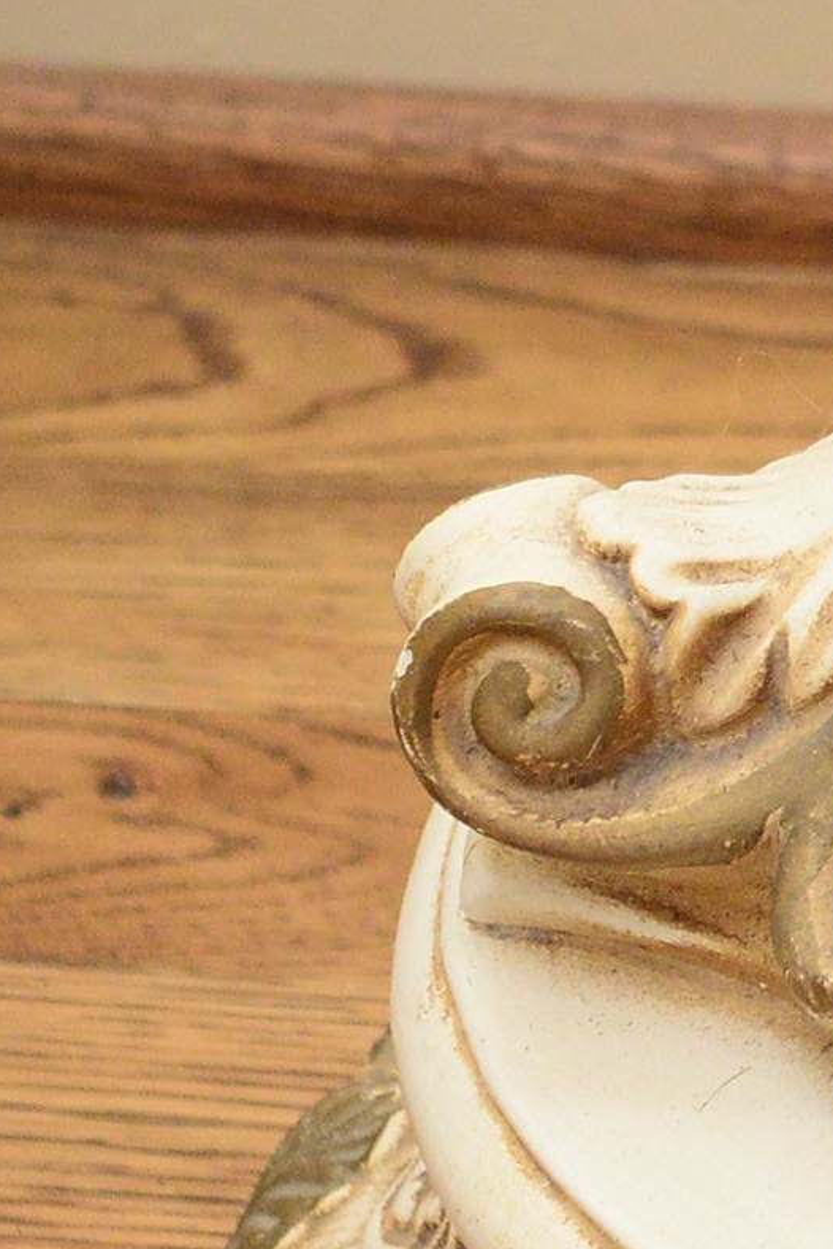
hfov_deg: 5.1
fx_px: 9266
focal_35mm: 267
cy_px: 366
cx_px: 1256
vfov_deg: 7.7
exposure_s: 1/160
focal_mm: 70
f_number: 10
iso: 4000
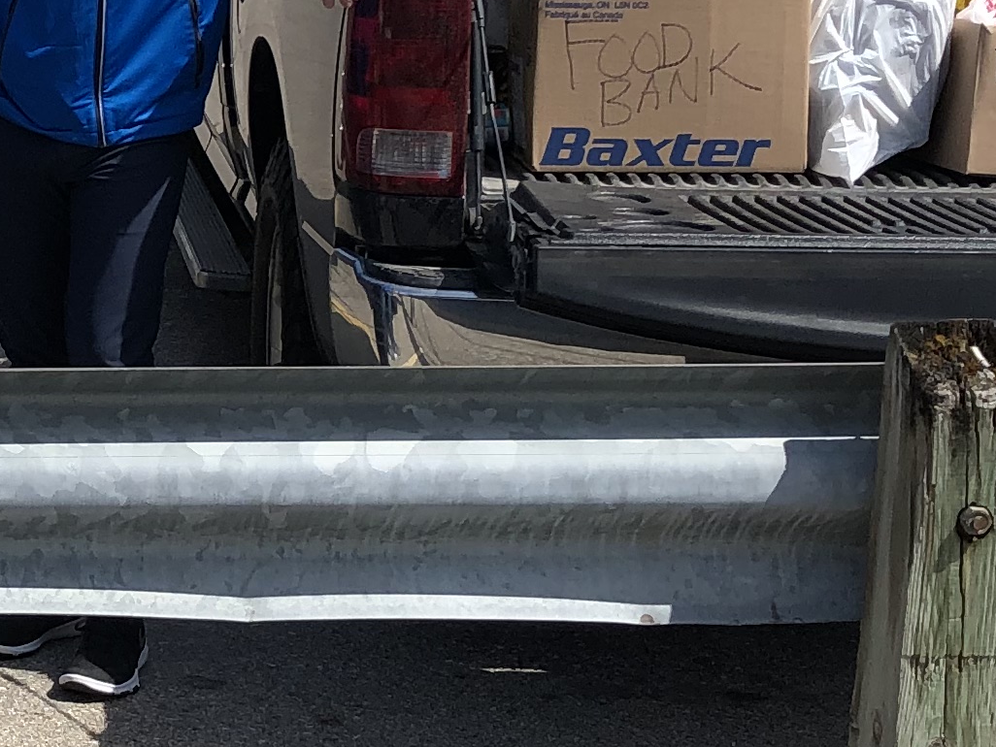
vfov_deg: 13.4
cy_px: 238
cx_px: -148
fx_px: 3166
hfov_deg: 17.2
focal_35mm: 110
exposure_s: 1/1600
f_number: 1.8
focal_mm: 3.99
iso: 20
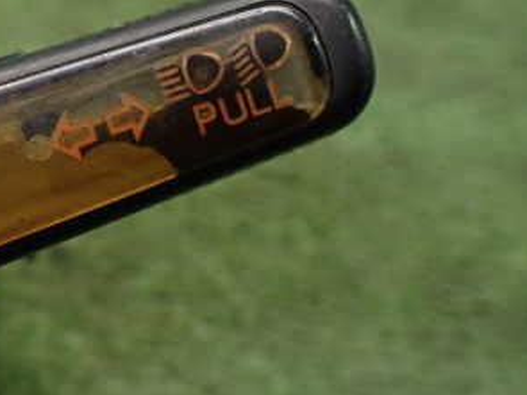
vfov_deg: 23.9
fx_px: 928
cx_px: 0
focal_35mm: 61
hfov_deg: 29.6
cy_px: 143
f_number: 2.3
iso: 800
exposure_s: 1/125
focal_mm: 5.4
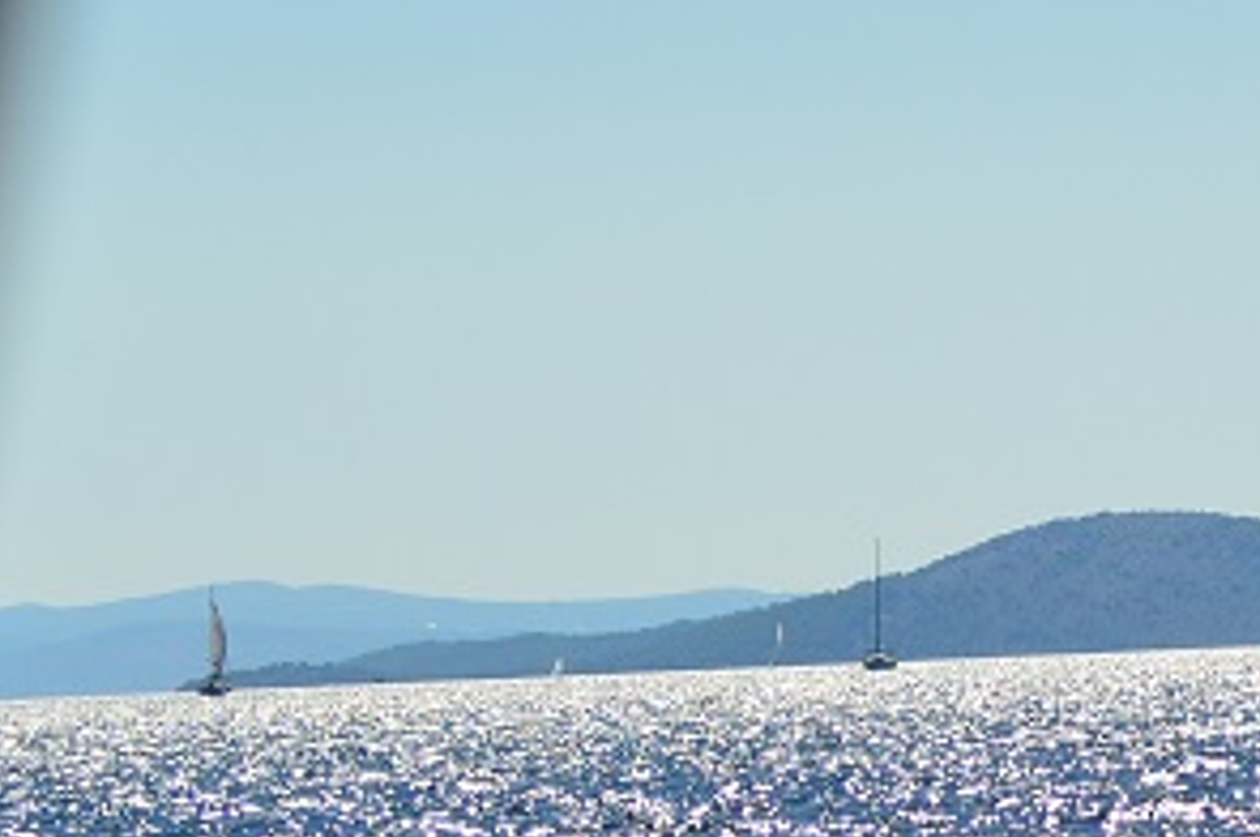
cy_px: 555
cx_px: 1956
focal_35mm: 457
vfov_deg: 3.0
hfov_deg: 4.5
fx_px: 15977
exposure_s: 1/8000
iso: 450
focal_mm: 90
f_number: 4.5
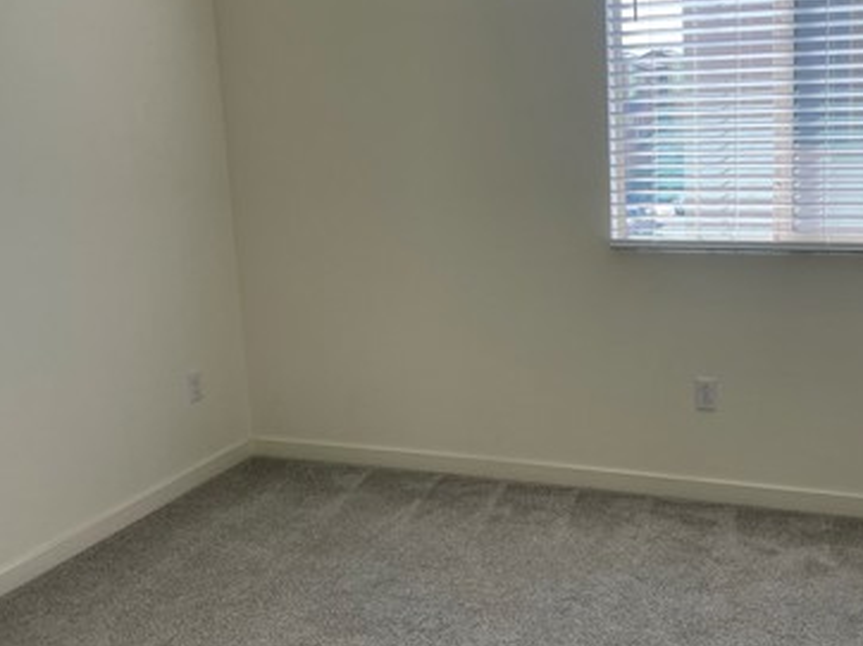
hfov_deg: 41.1
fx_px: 1146
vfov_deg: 31.4
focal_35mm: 46
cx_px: 515
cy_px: 274
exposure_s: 1/425
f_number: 1.6
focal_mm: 5.1
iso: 32
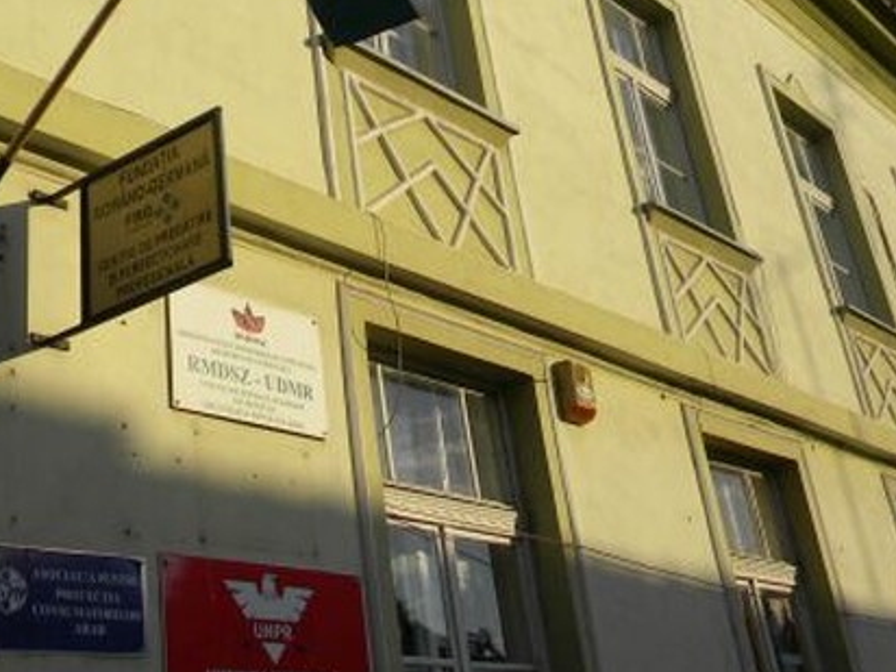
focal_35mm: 51
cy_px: 160
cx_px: 357
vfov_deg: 28.1
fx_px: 1320
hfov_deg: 37.3
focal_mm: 5
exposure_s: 1/382
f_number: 7
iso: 80
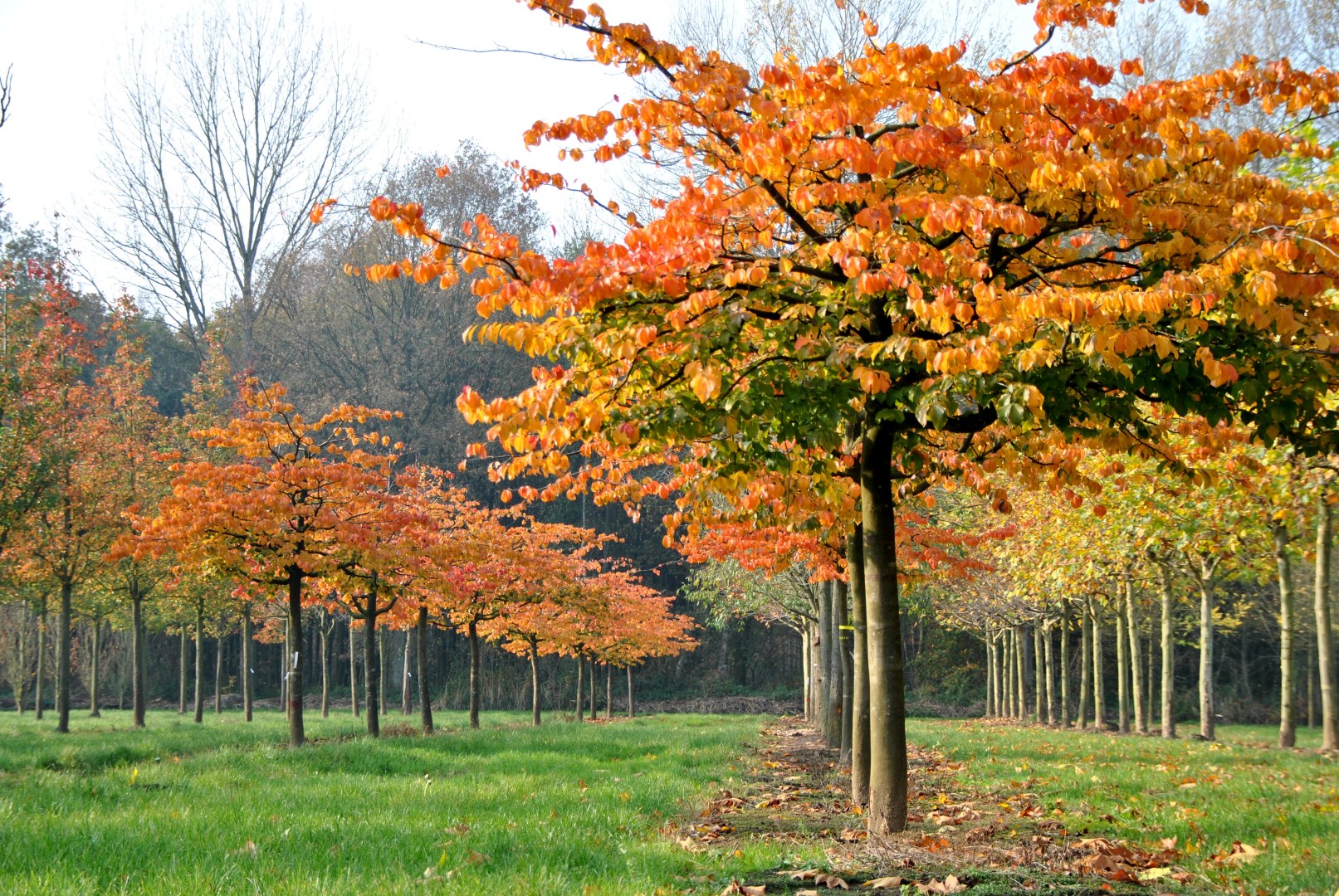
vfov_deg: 17.5
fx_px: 2905
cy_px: 448
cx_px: 670
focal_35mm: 78
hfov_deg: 26.0
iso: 100
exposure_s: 1/125
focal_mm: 52
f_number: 5.6
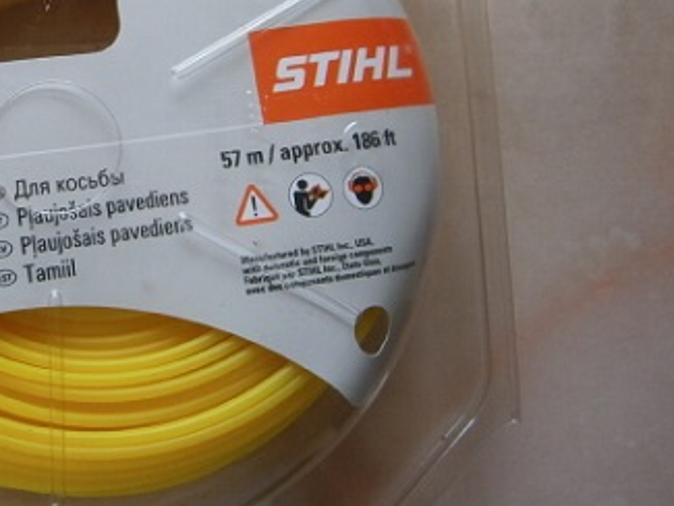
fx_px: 935
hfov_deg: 37.2
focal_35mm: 48
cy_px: 151
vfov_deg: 30.0
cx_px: 75
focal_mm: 4.7
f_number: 2.8
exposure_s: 1/40
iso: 80
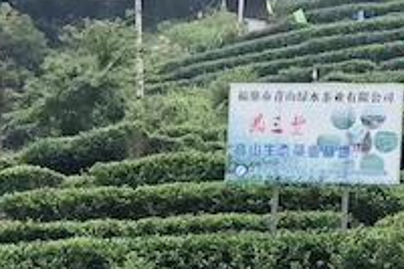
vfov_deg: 6.9
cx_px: -47
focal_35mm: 194
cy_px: 429
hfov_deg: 10.5
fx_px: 2175
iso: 20
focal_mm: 3.99
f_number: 1.8
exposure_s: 1/558
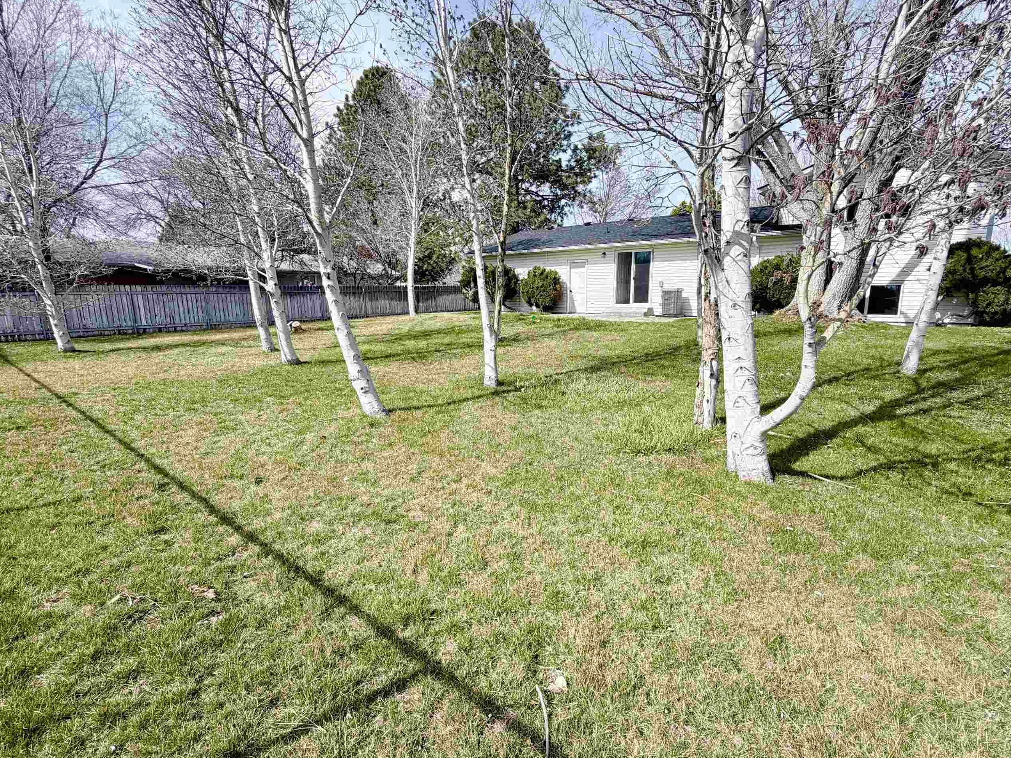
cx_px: 511
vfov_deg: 74.7
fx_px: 496
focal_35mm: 17
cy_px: 374
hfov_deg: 91.0
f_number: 2.2
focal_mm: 2.22
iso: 25
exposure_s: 1/853
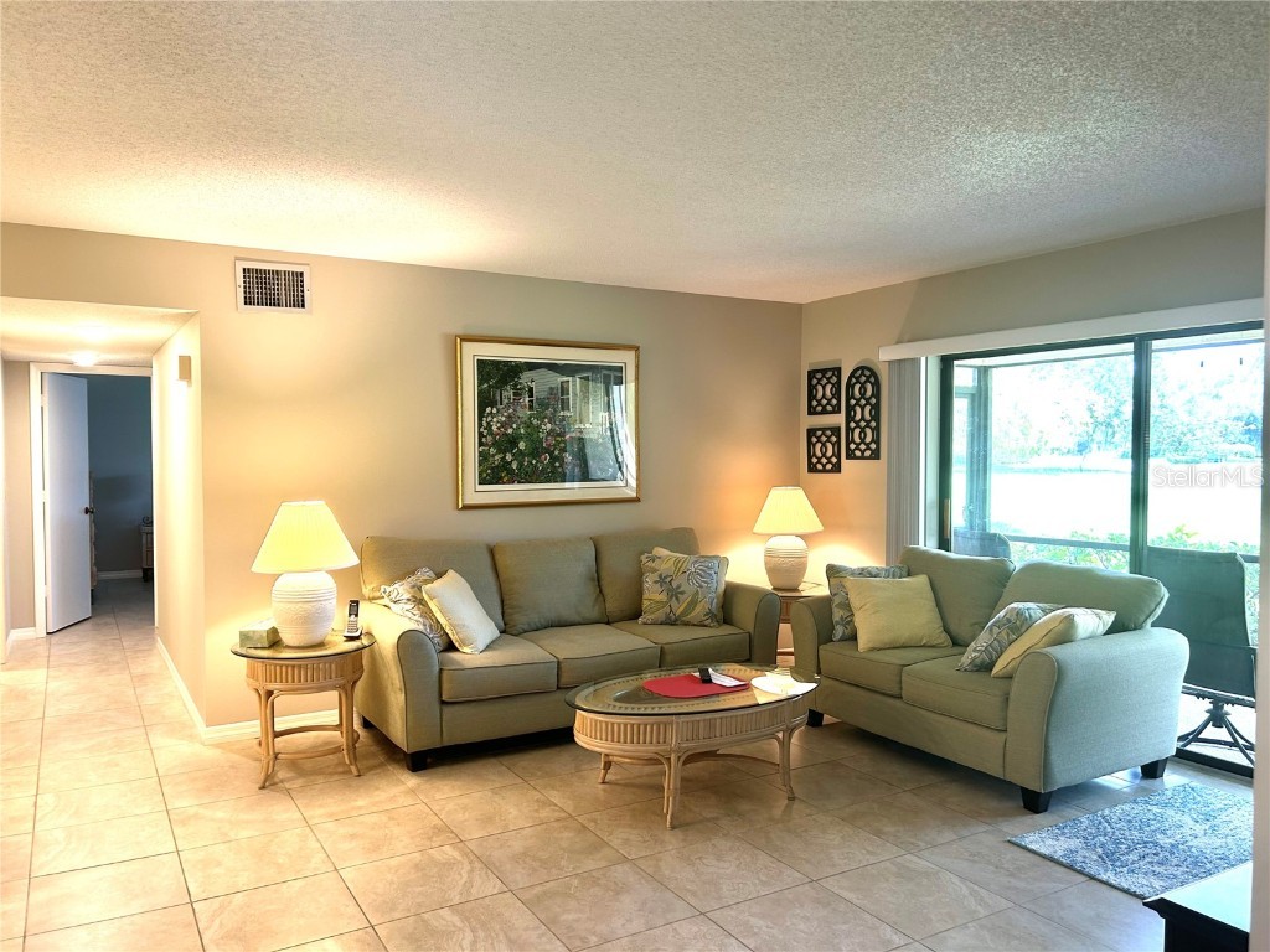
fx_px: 954
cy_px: 476
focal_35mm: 26
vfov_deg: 53.1
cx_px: 635
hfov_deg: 67.3
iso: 80
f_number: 1.5
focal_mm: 5.7
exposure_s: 1/60
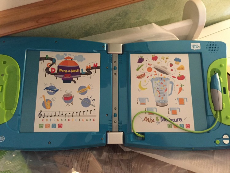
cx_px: 115
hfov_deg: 61.6
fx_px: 193
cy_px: 86
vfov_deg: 48.3
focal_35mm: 29
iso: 400
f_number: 2.2
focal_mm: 4.15
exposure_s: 1/15
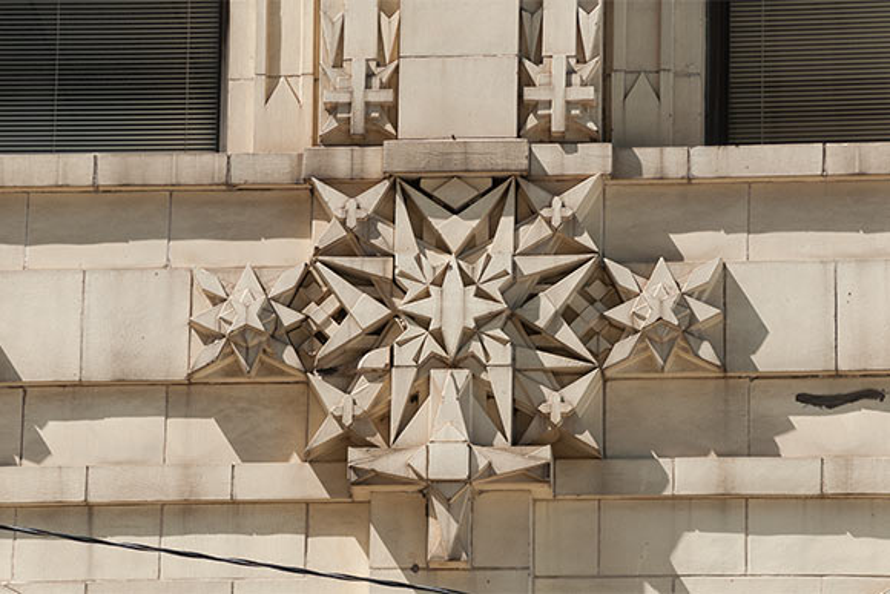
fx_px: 3783
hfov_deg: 13.4
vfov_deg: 9.0
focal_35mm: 153
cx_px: 445
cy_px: 297
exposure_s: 1/400
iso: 200
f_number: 1.6
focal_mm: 102
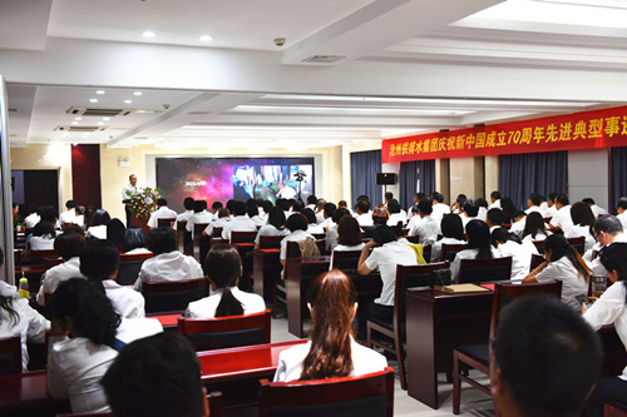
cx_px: 314
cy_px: 208
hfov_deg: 48.5
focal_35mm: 40
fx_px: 696
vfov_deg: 33.4
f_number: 4
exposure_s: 1/60
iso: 500
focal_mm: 40
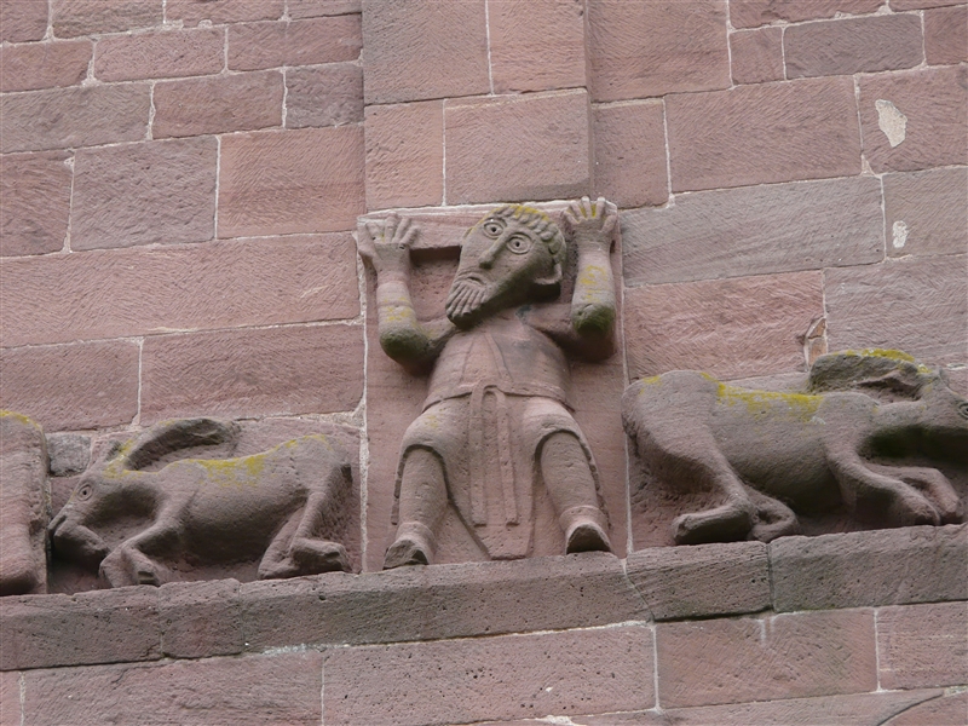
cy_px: 363
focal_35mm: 202
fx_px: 5649
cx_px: 484
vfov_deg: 7.4
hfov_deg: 9.8
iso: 100
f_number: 4
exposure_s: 1/200
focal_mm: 33.2
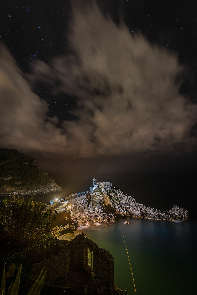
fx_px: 123
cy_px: 148
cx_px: 98
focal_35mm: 15
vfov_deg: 100.4
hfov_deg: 77.4
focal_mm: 15
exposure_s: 1/4
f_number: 11
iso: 100
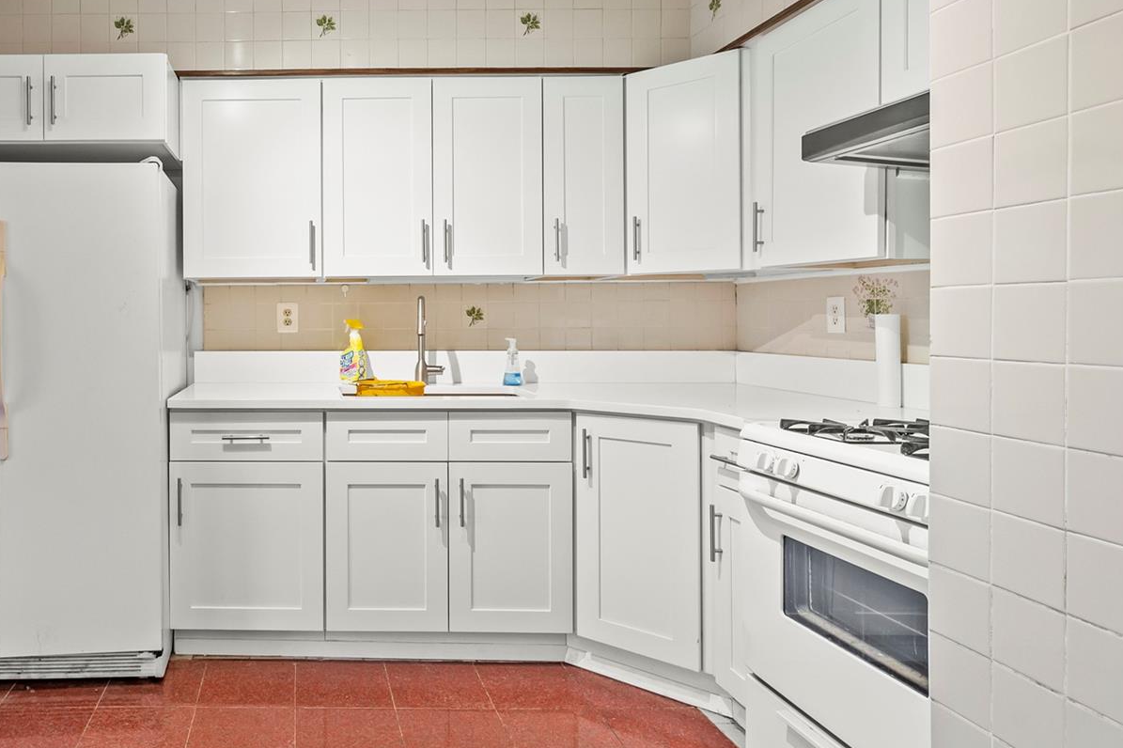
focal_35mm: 24
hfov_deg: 69.4
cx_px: 294
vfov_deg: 52.9
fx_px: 748
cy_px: 314
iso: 800
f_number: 8
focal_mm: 14
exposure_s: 1/1.25
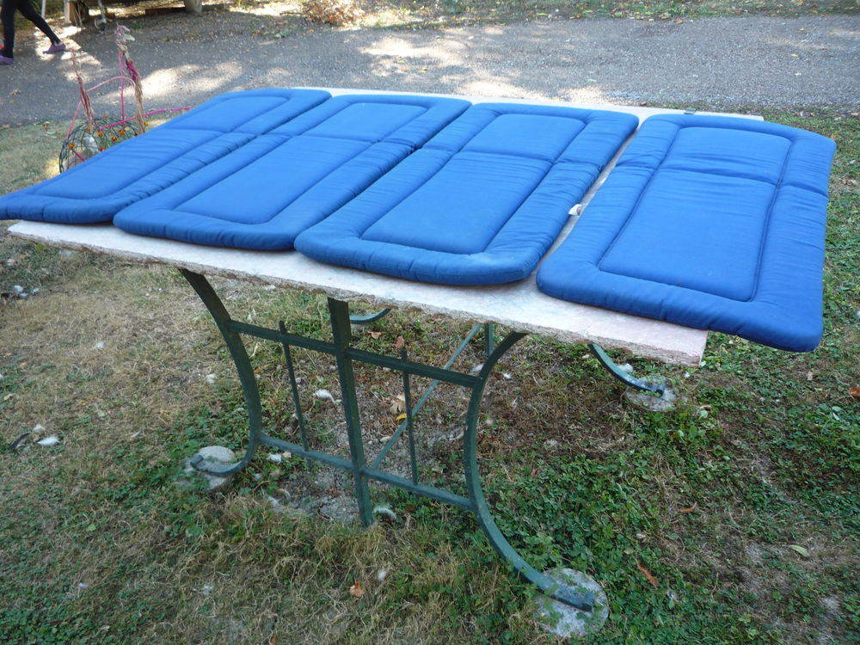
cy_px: 322
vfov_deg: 46.8
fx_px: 745
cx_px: 430
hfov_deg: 60.0
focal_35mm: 30
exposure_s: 1/50
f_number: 3.3
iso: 100
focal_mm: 5.2
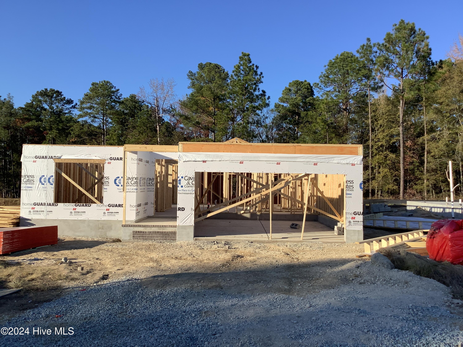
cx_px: 232
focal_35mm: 31
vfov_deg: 45.4
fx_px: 415
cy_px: 174
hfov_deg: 58.4
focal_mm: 3.3
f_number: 2.4
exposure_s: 1/1116
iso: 25
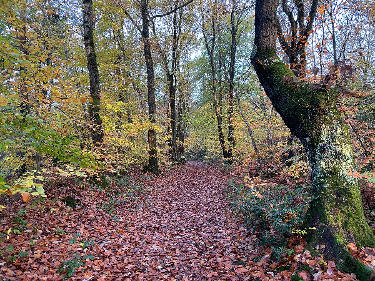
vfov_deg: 53.1
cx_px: 188
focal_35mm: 26
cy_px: 140
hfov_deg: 67.3
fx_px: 282
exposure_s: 1/60
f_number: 1.6
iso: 160
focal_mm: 4.2
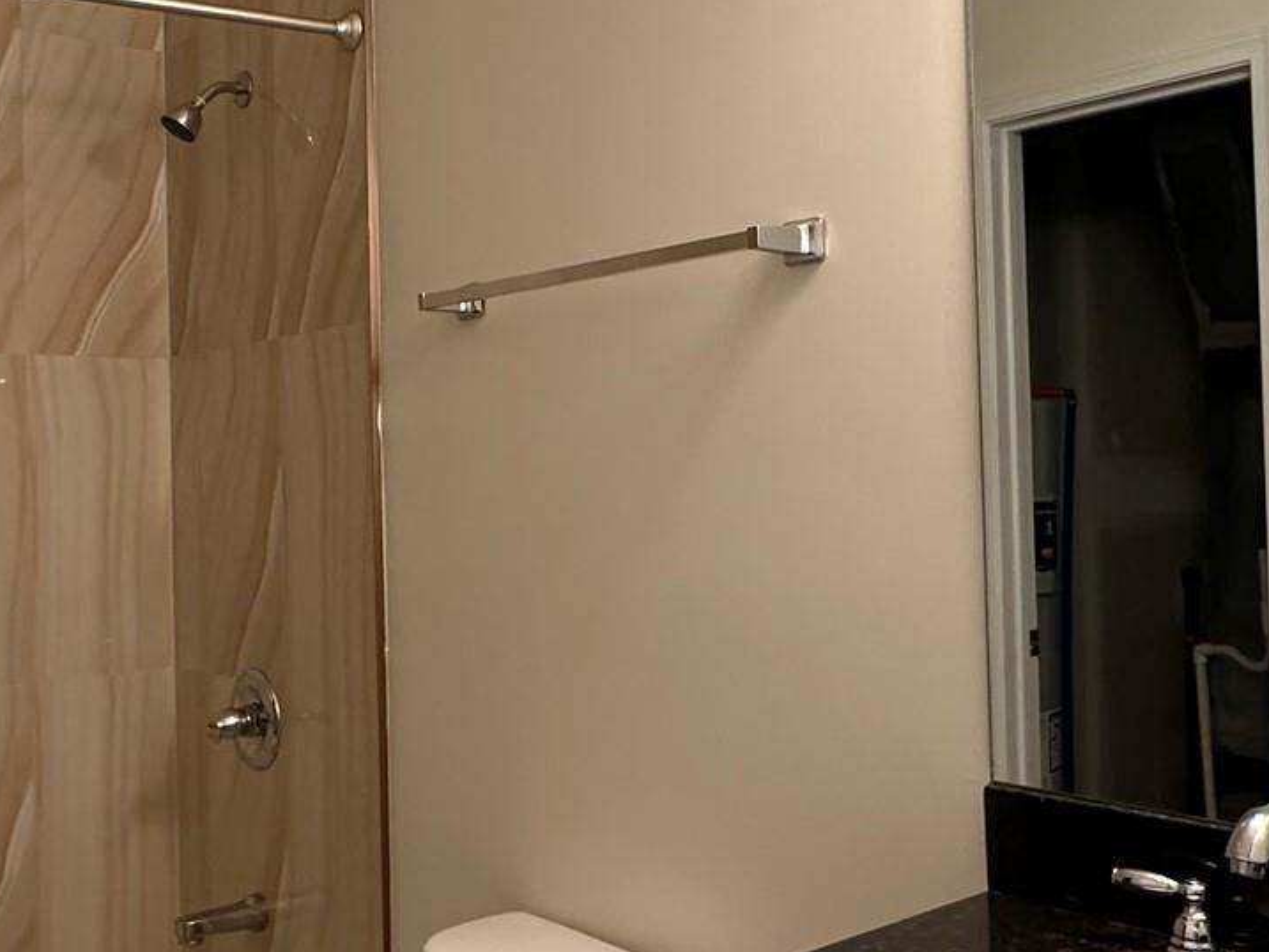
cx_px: 517
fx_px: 1467
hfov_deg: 46.6
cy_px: 446
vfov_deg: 36.0
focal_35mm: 40
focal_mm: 2.22
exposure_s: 1/120
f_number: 2.2
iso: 320
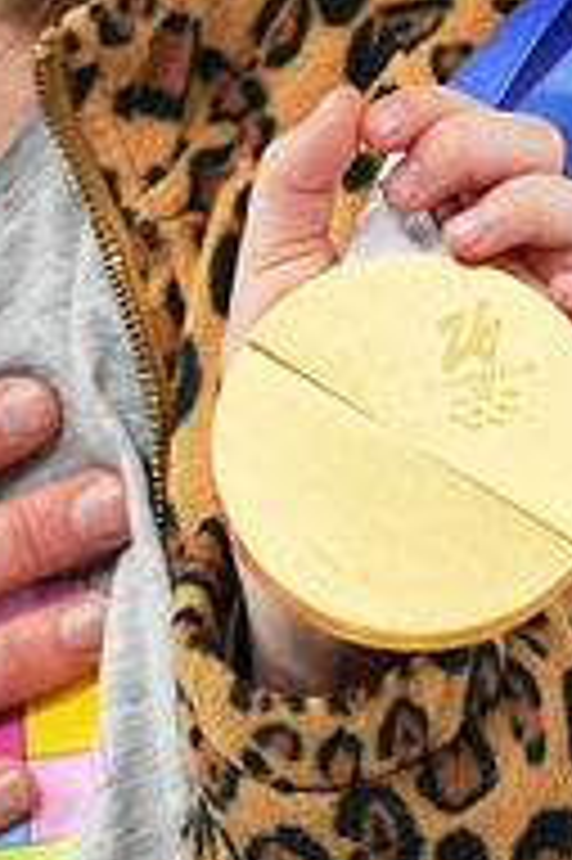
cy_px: 92
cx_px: 513
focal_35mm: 1072
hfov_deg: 1.3
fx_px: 25594
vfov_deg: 1.9
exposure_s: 1/800
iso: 500
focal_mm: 200
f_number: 3.5
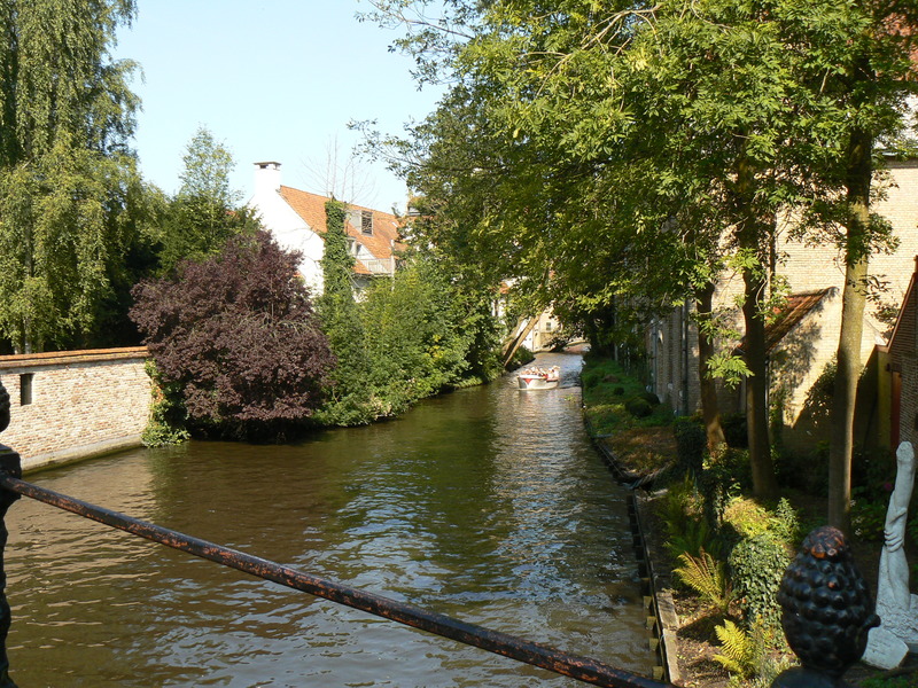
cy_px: 344
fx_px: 955
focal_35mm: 36
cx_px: 459
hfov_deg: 51.4
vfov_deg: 39.7
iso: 80
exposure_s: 1/250
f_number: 5.6
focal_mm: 6
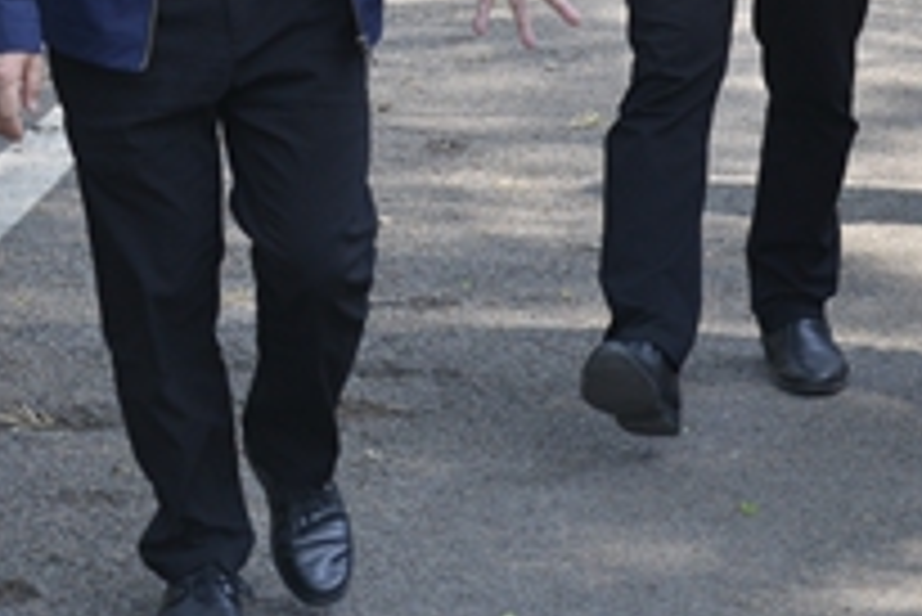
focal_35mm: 181
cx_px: 823
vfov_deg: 7.5
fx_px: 4639
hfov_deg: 11.3
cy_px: -236
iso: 800
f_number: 8
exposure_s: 1/320
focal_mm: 58
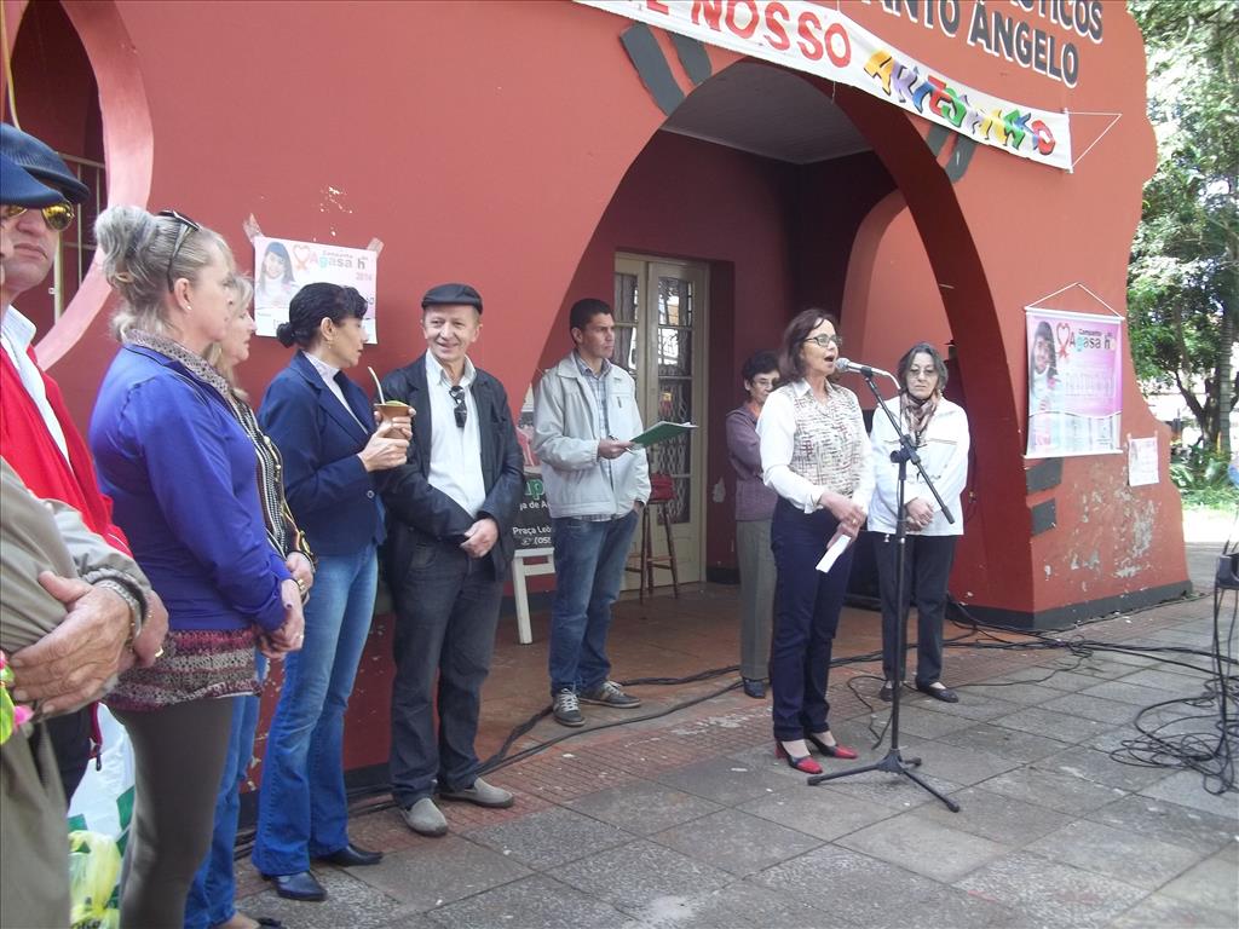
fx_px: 1145
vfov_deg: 44.2
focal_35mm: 32
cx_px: 620
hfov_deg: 56.8
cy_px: 464
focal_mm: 5.7
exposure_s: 1/60
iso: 64
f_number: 2.9
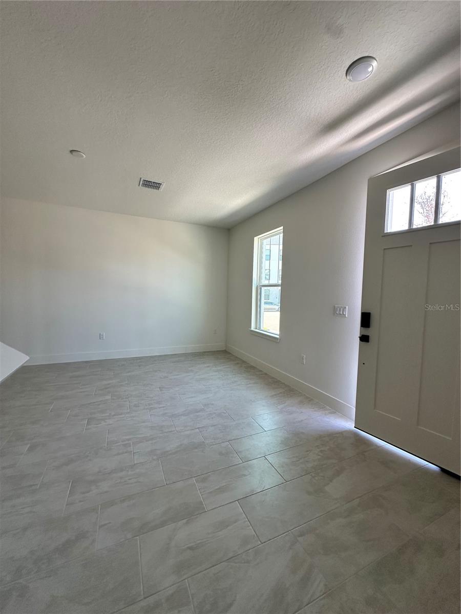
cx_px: 230
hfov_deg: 85.7
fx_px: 249
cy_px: 307
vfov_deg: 102.1
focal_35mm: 14
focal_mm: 2.22
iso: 100
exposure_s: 1/120
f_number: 2.2
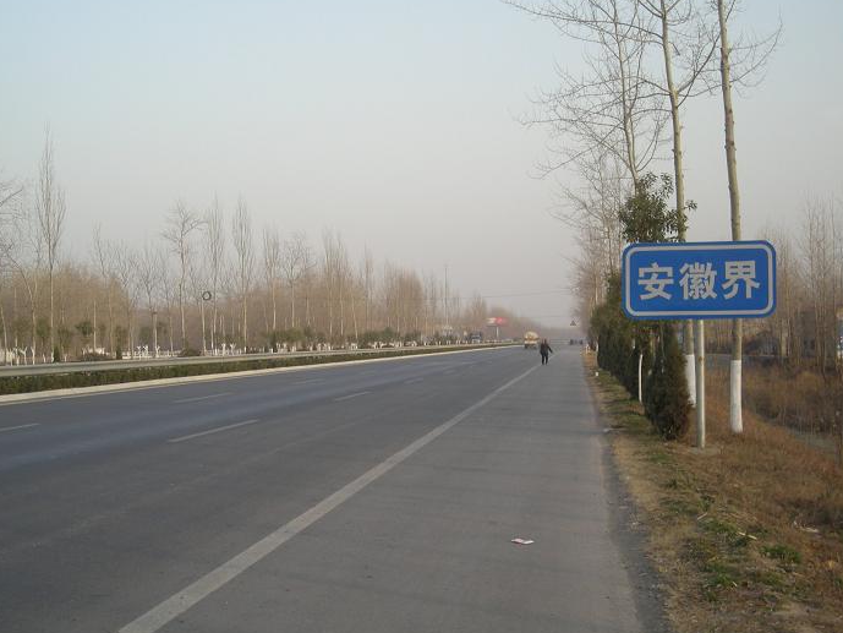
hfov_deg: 31.7
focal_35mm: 61
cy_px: 322
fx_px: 1486
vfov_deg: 24.0
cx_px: 390
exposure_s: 1/195
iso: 50
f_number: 3.3
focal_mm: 8.8
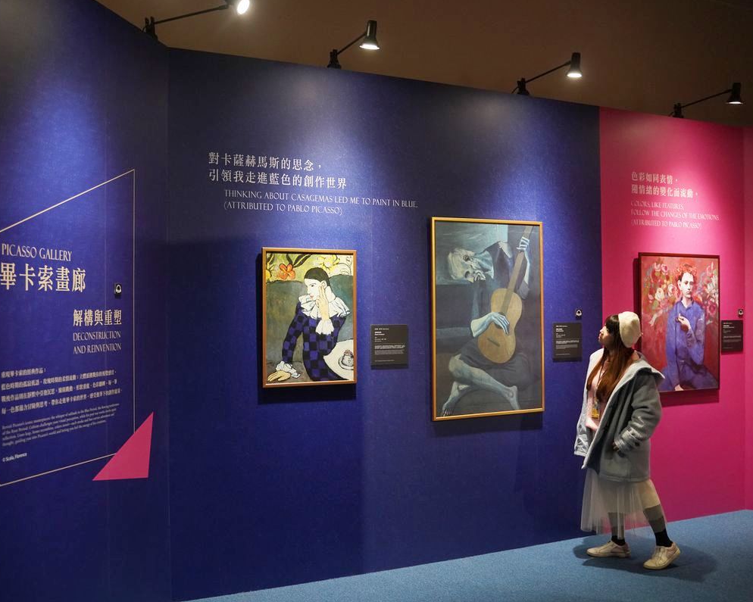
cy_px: 300
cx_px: 334
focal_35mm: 34
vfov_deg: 43.4
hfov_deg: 52.7
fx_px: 758
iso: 4000
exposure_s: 1/160
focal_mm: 30
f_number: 2.8
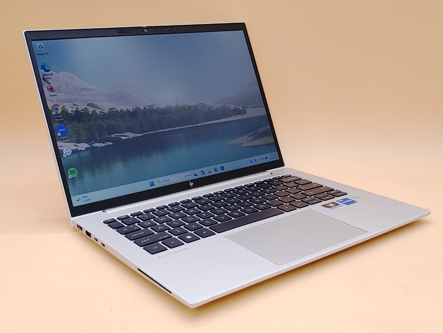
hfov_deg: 42.9
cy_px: 166
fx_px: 563
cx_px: 222
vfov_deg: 32.9
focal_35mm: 44
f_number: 1.8
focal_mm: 4.36
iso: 50
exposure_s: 1/74
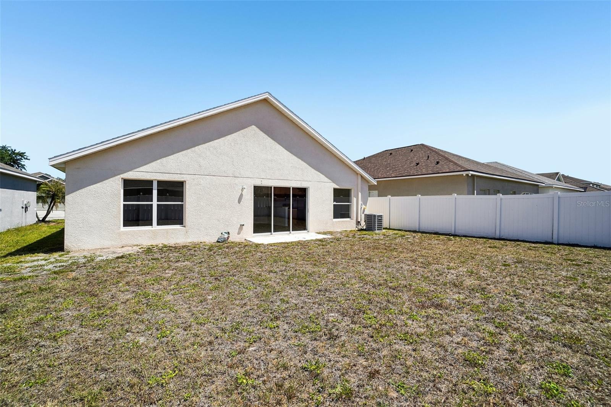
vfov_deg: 77.3
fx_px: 255
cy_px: 204
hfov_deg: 100.4
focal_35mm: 15
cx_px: 306
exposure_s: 1/350
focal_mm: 10
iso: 100
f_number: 8
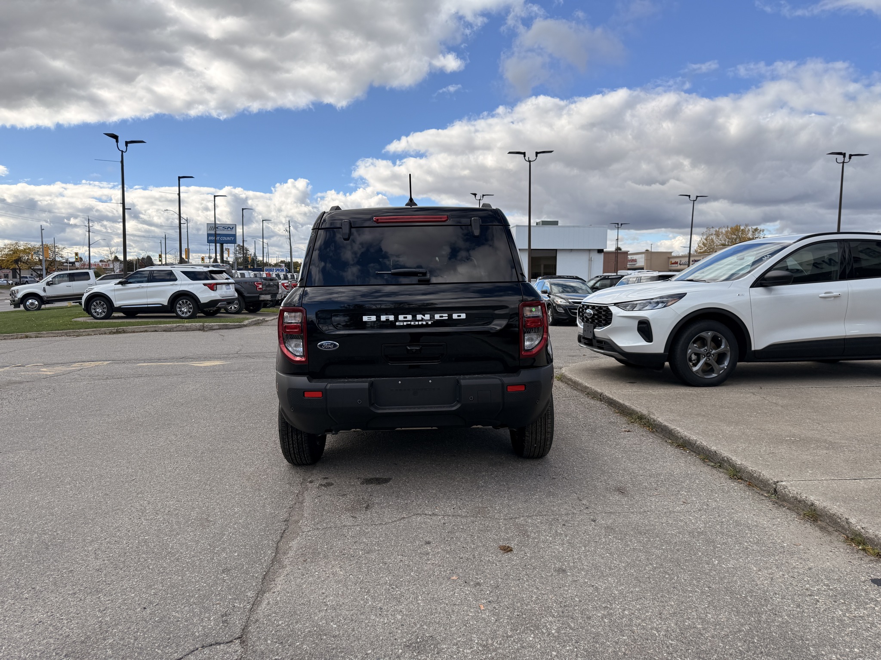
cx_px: 440
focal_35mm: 24
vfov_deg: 56.8
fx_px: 611
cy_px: 330
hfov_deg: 71.6
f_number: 1.78
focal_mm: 6.76
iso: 80
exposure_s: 1/4167
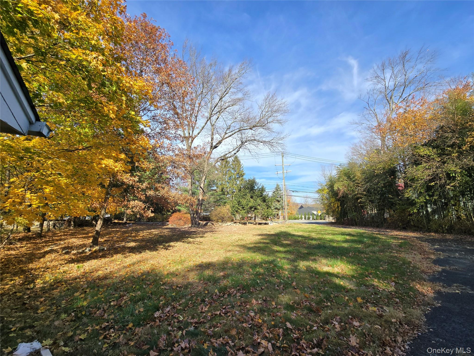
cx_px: 237
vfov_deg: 89.9
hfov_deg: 106.2
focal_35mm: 13
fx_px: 178
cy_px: 178
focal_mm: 2.2
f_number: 2.2
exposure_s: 1/1258
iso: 50
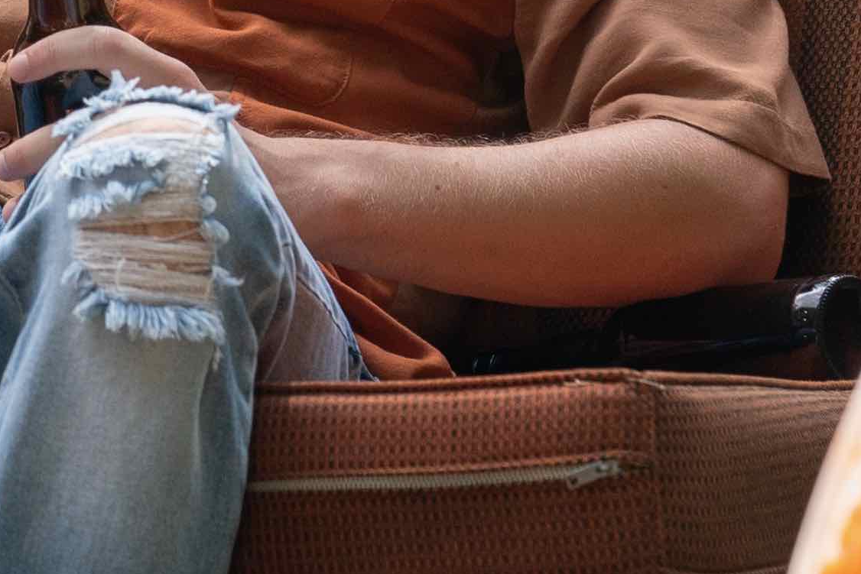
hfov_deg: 2.5
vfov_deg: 1.7
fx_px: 19374
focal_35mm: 810
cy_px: -572
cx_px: -391
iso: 320
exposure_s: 1/640
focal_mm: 152
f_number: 4.5
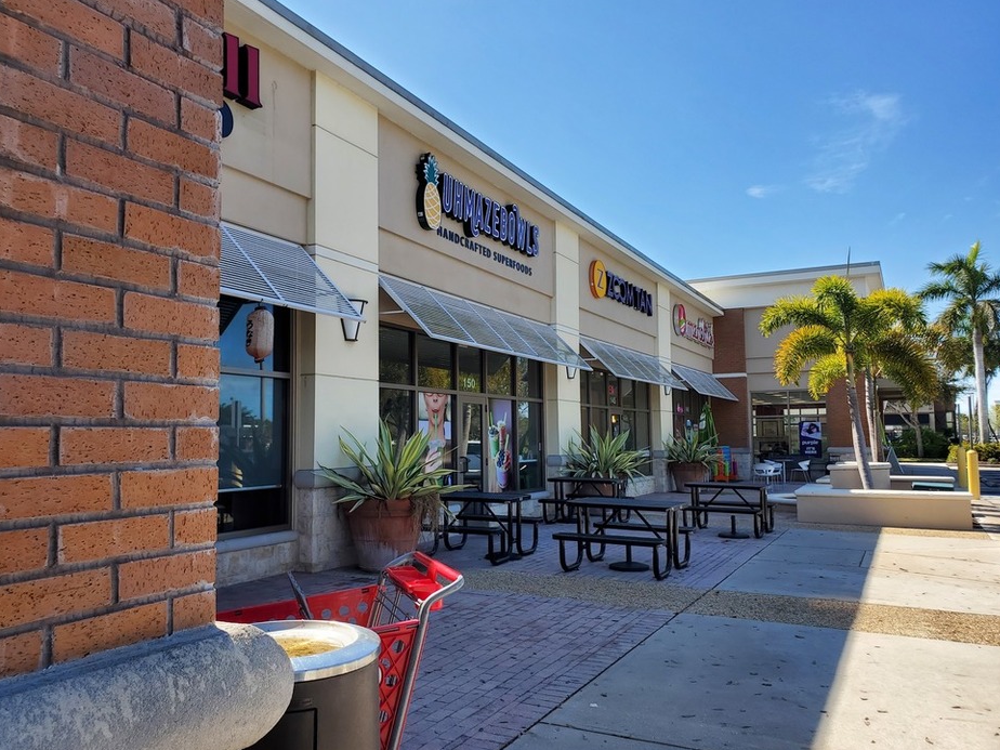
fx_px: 780
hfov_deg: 65.3
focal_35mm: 27
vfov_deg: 51.3
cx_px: 496
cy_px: 364
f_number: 2.4
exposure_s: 1/894
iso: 50
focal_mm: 4.3
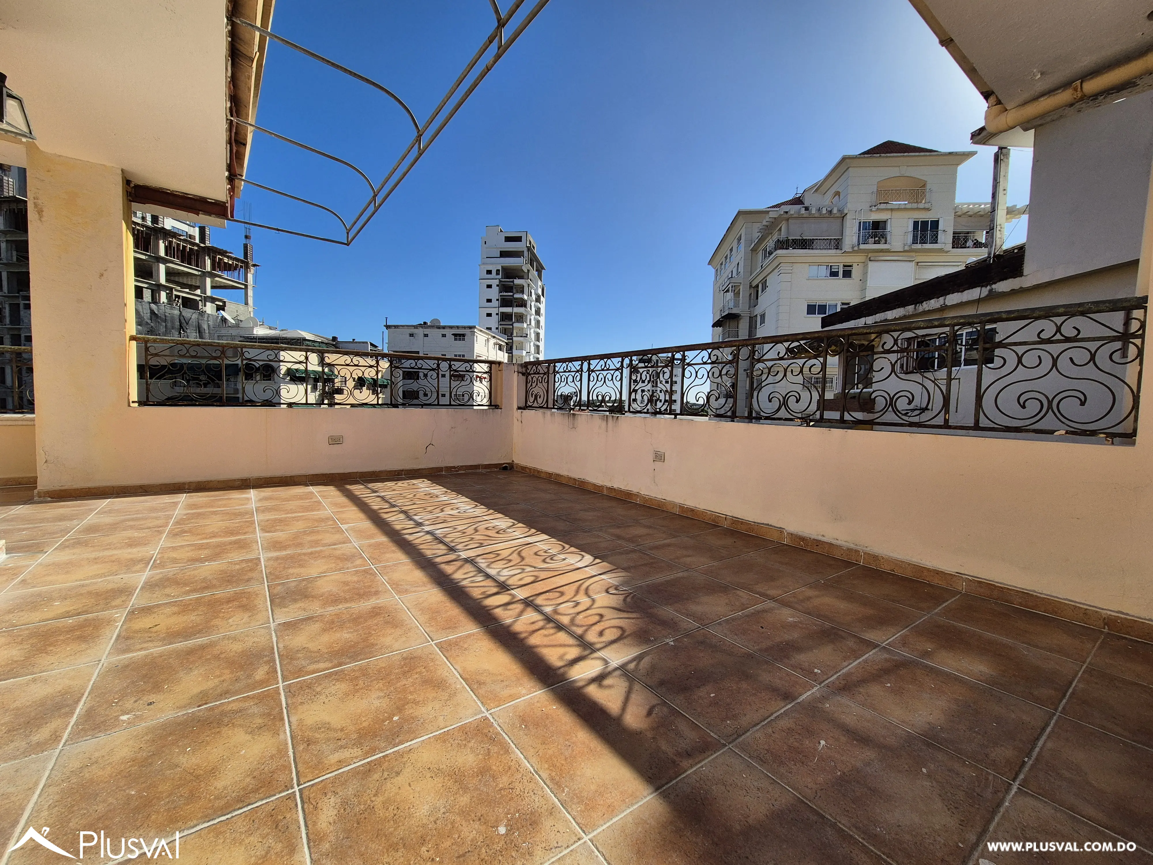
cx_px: 576
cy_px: 432
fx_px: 433
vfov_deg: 89.9
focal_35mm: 13
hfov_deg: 106.2
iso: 50
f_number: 2.2
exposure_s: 1/2888
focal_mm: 2.2
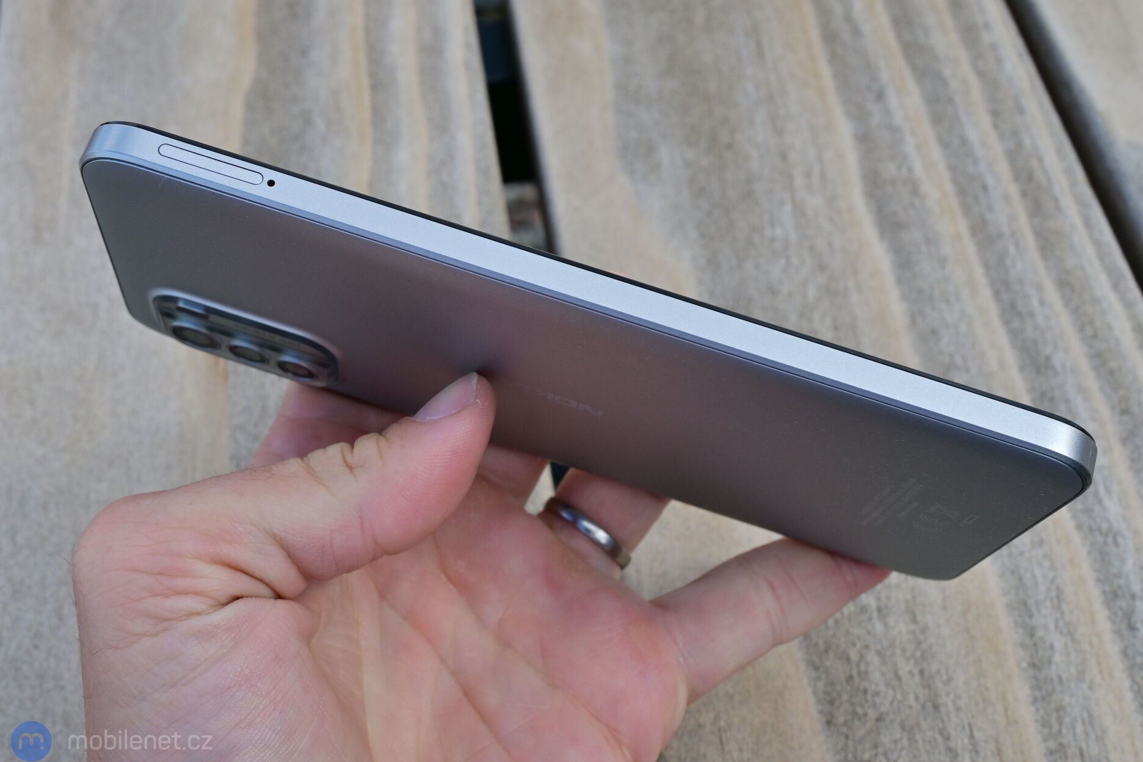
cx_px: 581
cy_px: 387
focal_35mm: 41
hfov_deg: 47.6
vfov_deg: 32.8
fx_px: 1294
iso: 100
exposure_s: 1/250
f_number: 8
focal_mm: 26.5
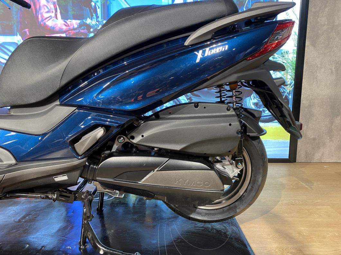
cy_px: 128
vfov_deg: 53.1
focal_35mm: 26
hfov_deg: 67.3
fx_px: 256
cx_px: 170
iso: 125
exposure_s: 1/50
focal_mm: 4.25
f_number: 1.8
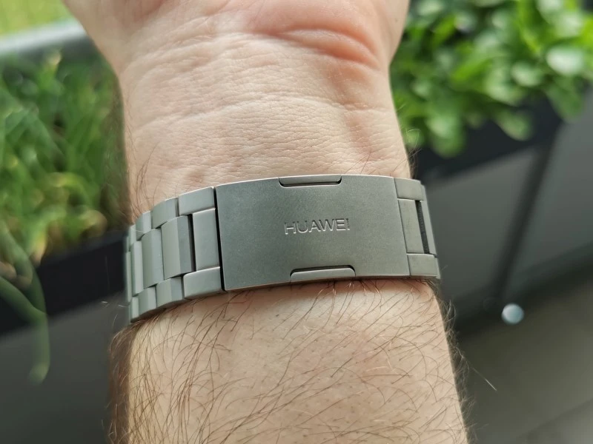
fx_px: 600
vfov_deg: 40.7
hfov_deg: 52.6
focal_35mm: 35
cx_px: 296
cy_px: 222
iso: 50
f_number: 1.6
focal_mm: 5.56
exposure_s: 1/479
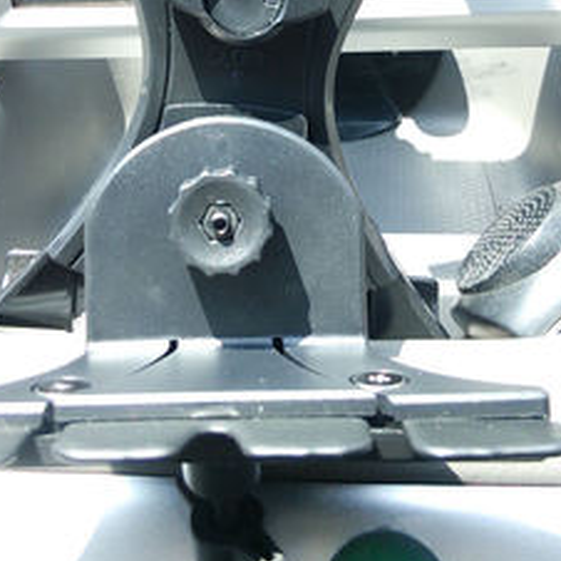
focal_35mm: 47
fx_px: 862
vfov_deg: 34.4
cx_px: 278
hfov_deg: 36.1
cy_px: 77
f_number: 1.94
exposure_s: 1/172
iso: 40
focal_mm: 4.06
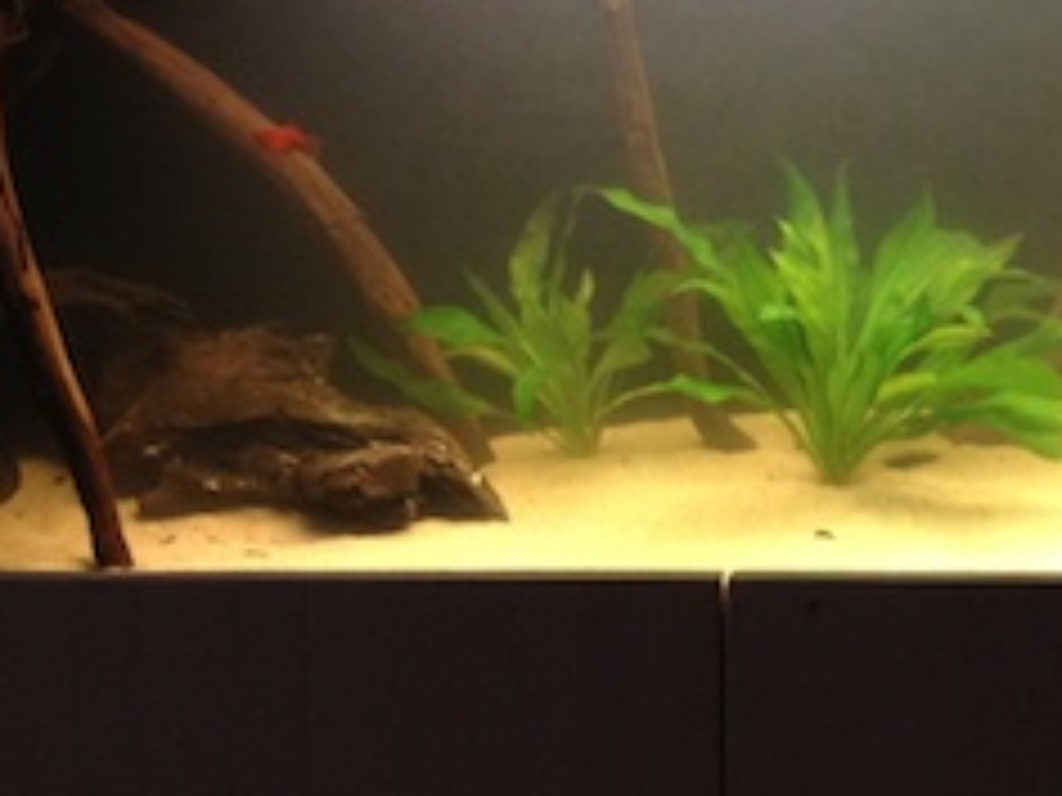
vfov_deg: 15.4
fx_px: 2915
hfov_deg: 19.8
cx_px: 1148
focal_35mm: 95
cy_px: 76
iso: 125
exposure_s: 1/20
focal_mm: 4.28
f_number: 2.4
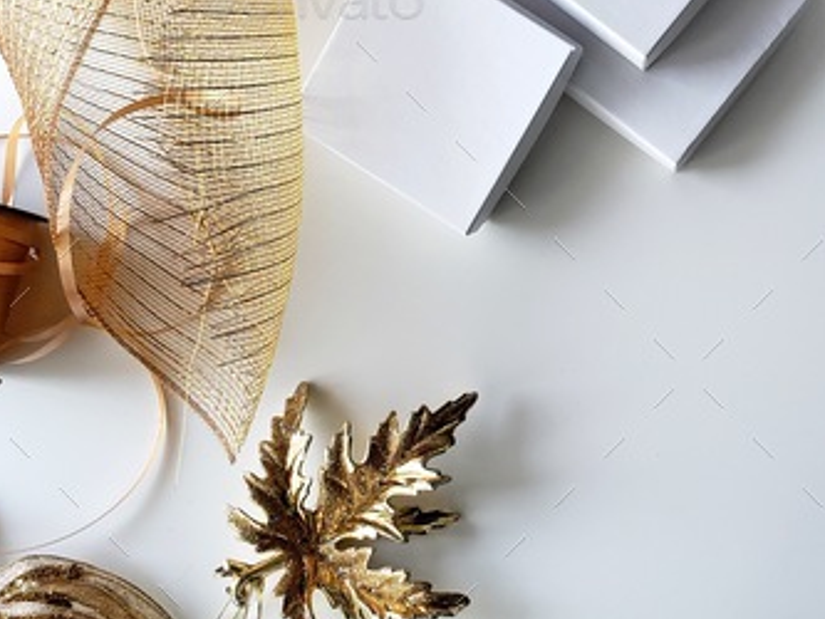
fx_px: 1097
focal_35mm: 46
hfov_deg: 39.4
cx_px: 676
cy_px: 177
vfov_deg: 31.1
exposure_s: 1/60
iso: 250
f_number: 2.4
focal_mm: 4.3
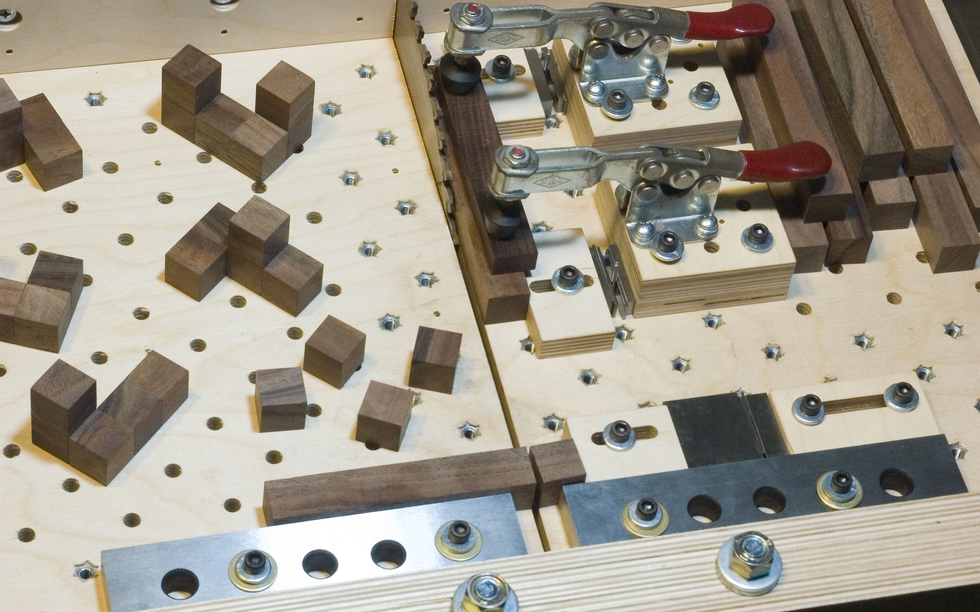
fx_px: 2858
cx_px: 490
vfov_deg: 12.2
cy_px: 312
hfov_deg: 19.5
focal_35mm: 107
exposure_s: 1/8
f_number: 22
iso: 1600
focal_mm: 70
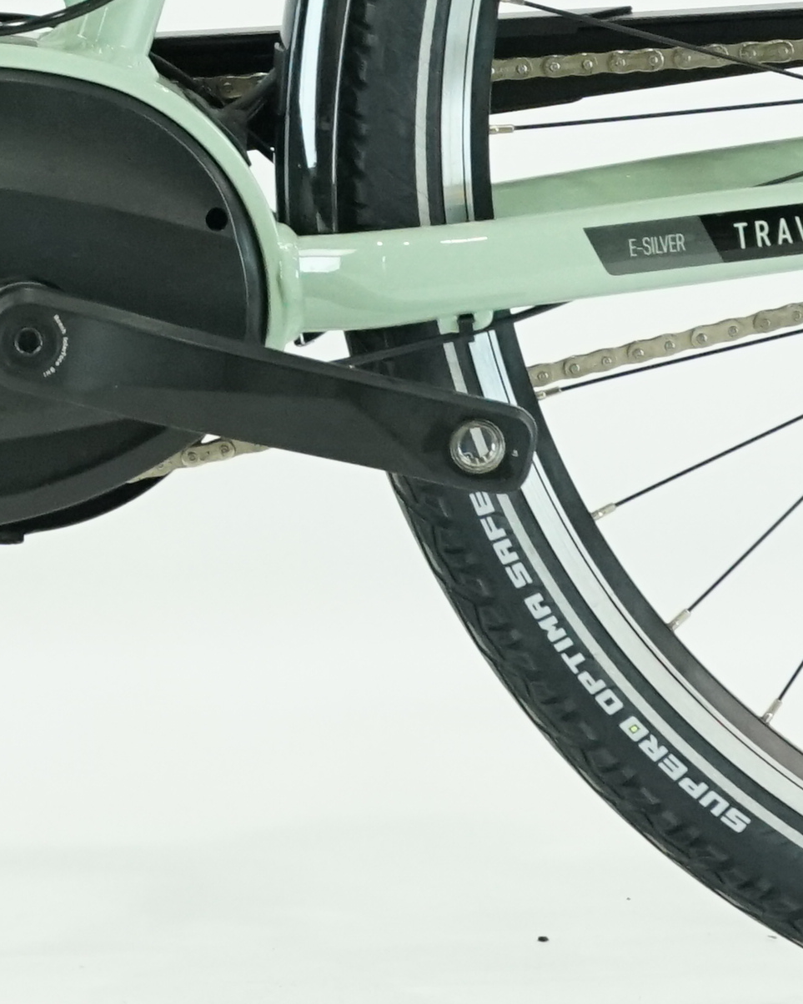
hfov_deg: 5.9
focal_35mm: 262
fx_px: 7784
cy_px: -473
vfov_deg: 7.3
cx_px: -203
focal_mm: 56
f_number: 6.3
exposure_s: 1/200
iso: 2500
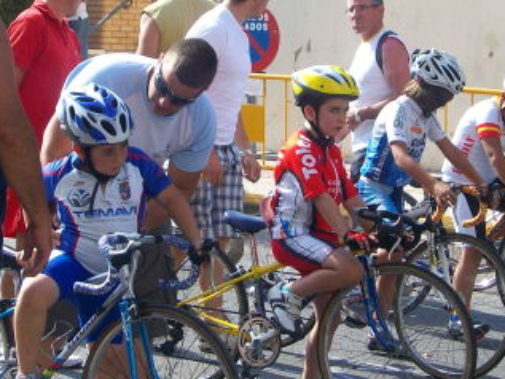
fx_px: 1562
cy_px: 97
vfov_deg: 13.8
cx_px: 279
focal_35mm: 107
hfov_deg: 18.4
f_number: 3.6
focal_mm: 8.8
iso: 80
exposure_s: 1/248
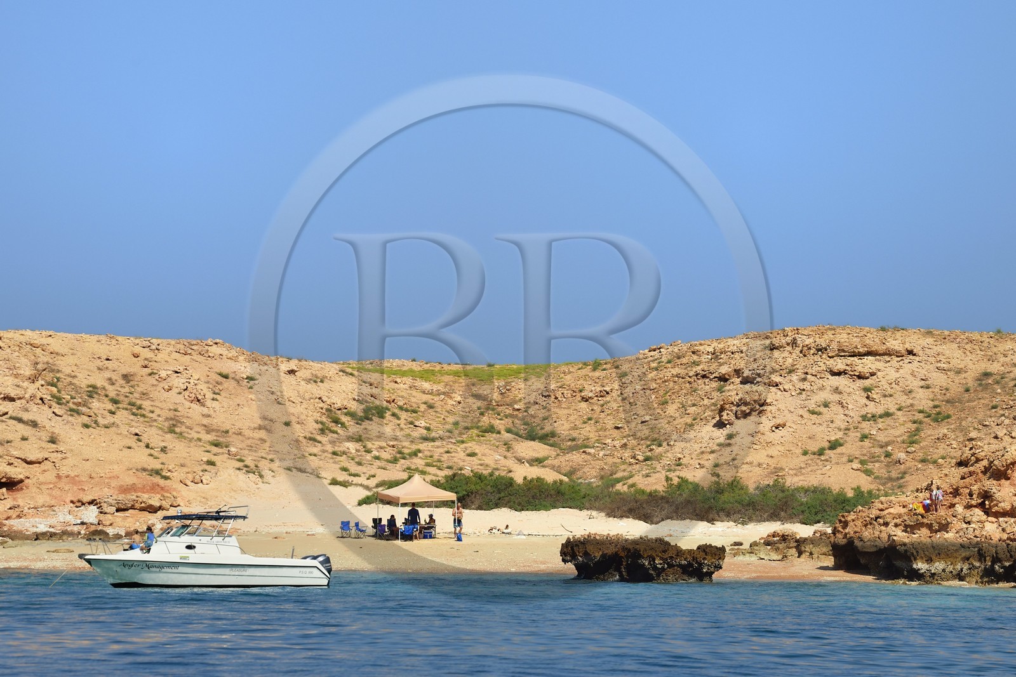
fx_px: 5645
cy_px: 338
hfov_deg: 10.3
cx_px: 508
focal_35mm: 200
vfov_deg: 6.9
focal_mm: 200
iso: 200
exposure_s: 1/2000
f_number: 6.3
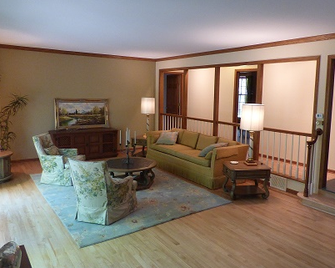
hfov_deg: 62.2
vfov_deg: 51.4
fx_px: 277
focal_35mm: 28
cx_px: 182
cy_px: 125
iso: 400
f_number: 2.8
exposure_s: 1/40
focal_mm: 3.58
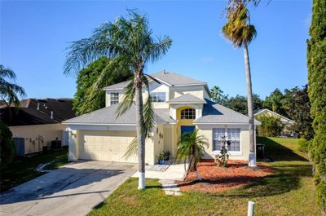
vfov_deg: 57.0
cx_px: 163
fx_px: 199
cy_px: 108
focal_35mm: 22
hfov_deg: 78.7
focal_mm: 8.4
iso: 100
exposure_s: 1/80
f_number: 2.8
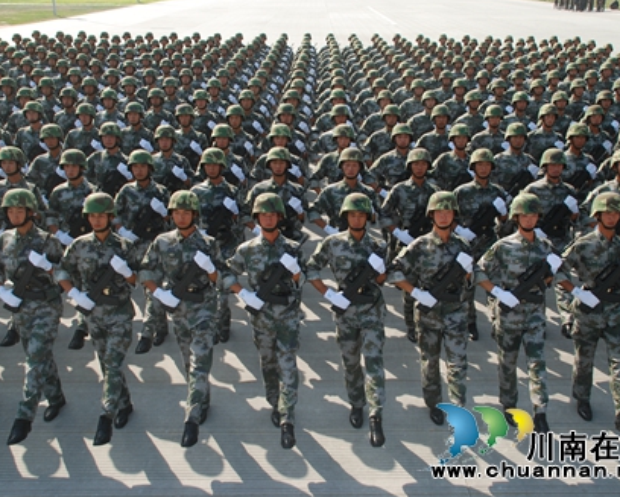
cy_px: 245
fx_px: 698
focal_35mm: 38
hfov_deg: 47.9
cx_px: 327
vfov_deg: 39.2
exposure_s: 1/125
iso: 100
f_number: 5.6
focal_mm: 22
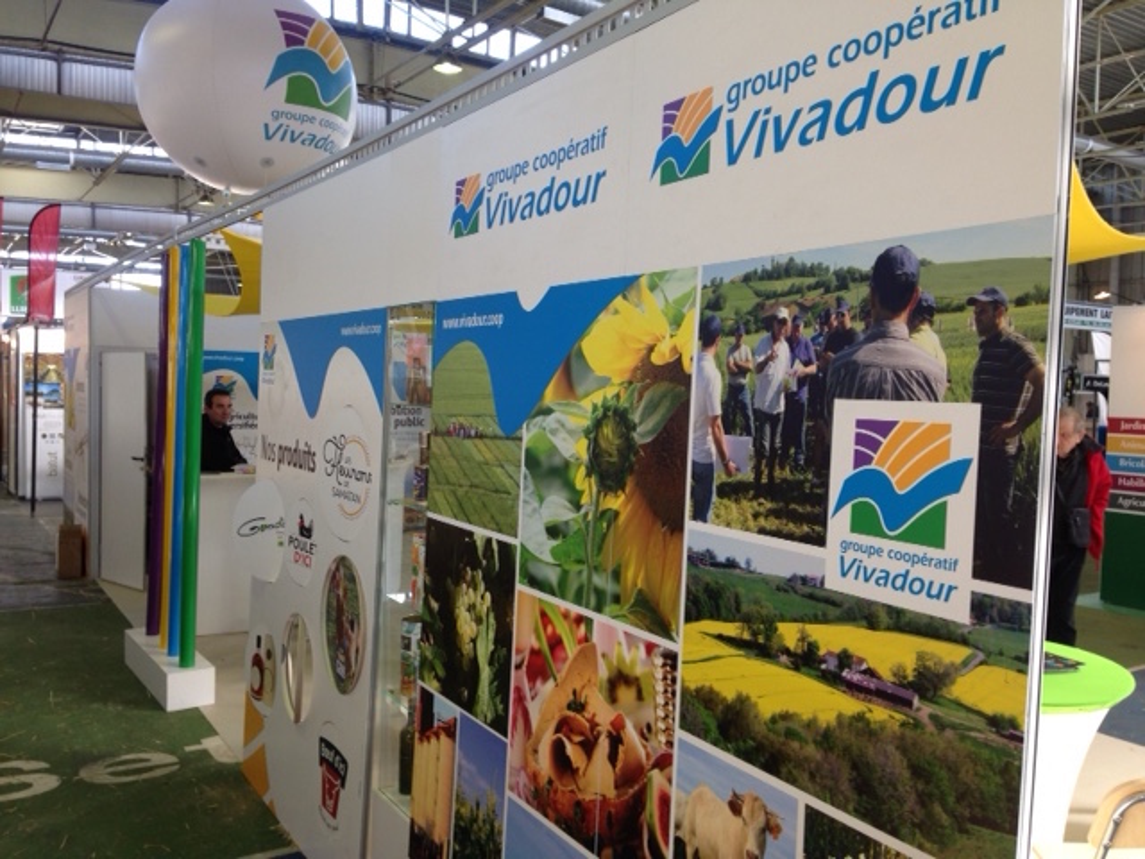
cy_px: 430
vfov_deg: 42.9
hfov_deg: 55.4
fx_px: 1092
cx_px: 572
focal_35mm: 33
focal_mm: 4.12
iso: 50
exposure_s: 1/40
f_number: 2.4
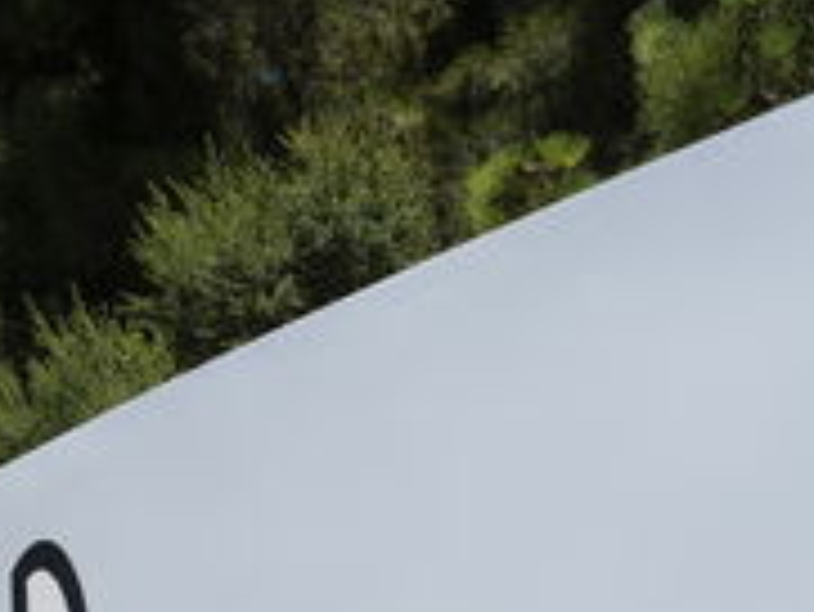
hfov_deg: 17.4
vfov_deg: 12.5
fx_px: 2635
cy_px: 940
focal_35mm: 112
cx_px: 189
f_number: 5.6
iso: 400
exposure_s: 1/2000
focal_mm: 18
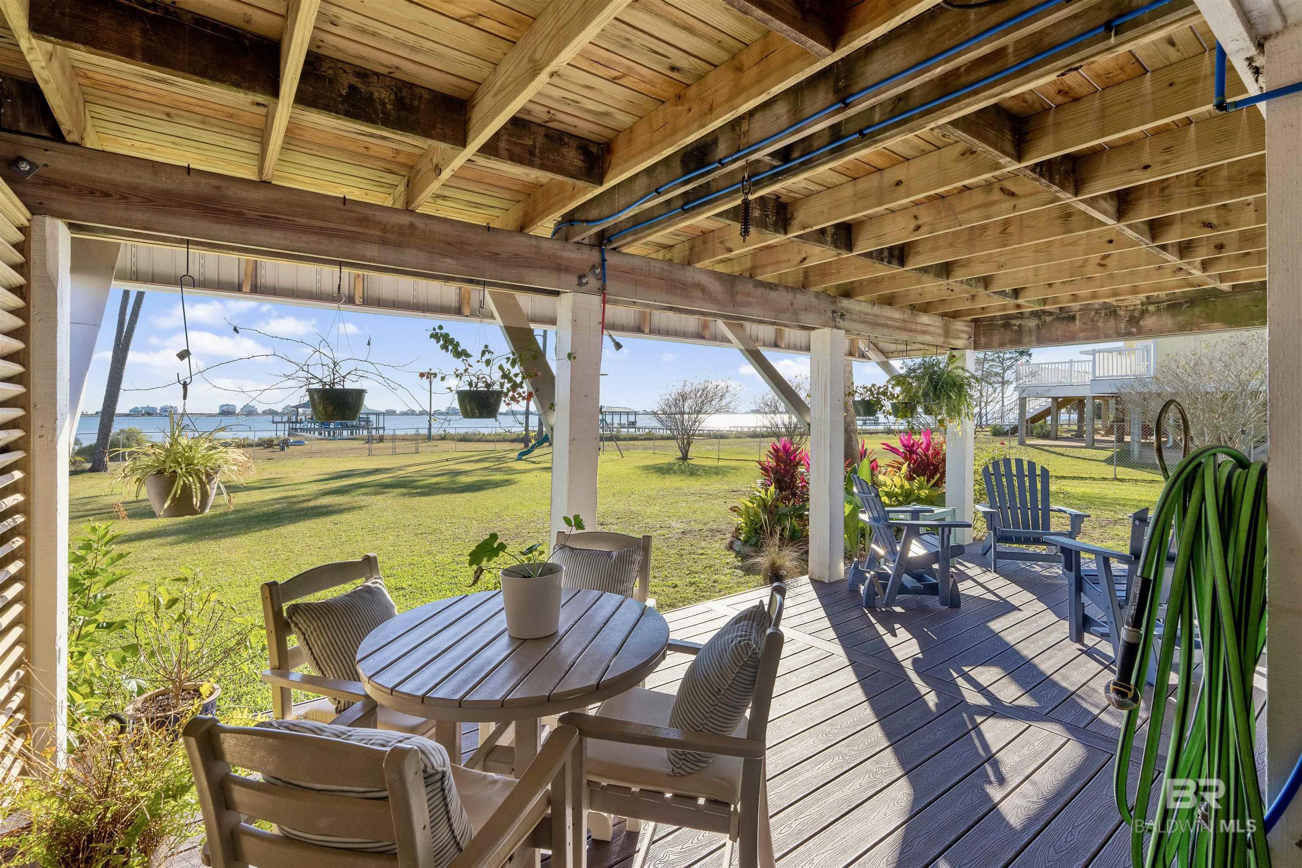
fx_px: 579
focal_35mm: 16
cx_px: 651
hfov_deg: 96.7
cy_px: 434
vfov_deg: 73.7
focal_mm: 16
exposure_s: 1/60
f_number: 11
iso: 500
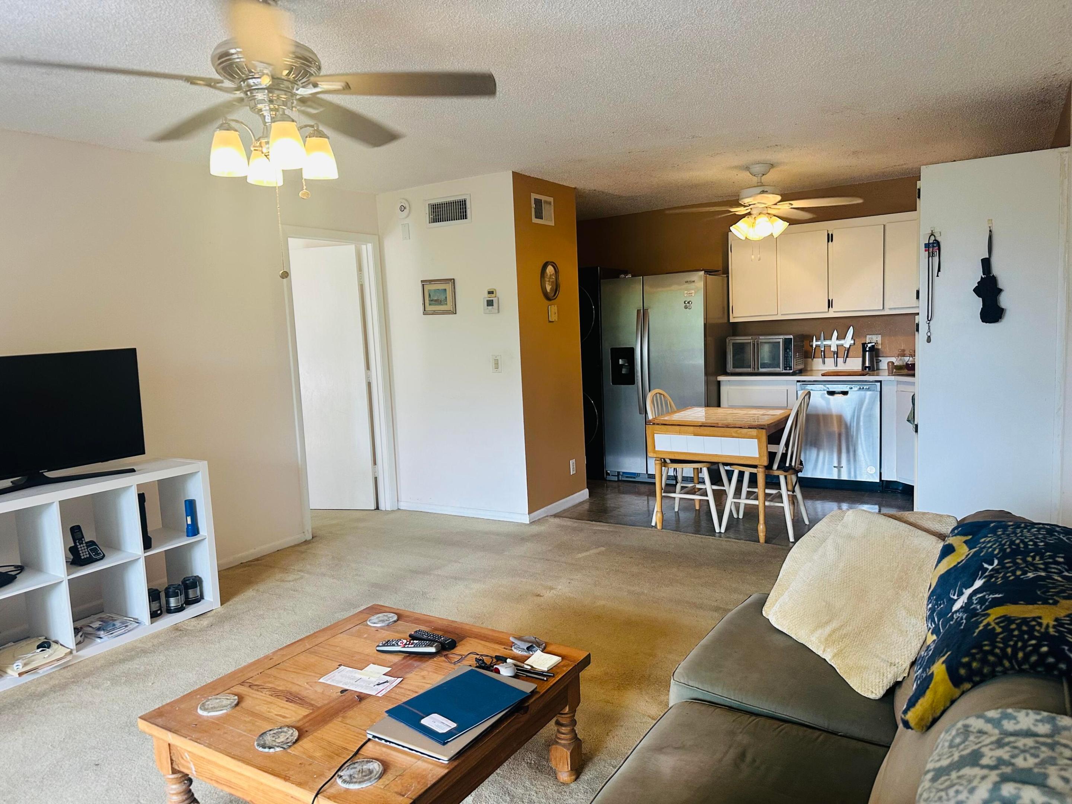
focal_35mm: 24
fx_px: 743
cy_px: 402
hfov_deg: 71.6
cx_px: 536
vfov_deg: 56.8
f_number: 1.78
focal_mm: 6.86
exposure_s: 1/120
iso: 200
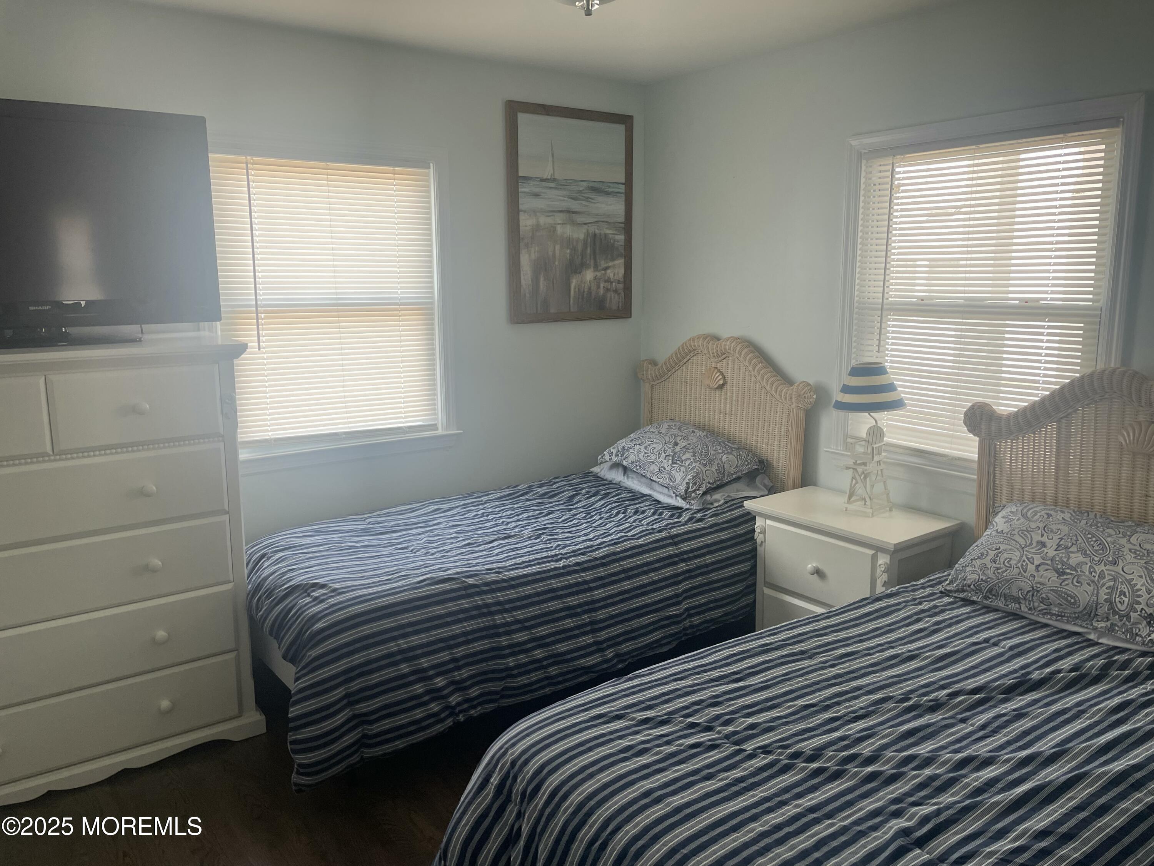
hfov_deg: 67.3
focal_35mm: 26
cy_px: 433
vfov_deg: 53.1
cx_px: 577
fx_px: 867
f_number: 1.6
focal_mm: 4.2
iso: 80
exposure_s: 1/121
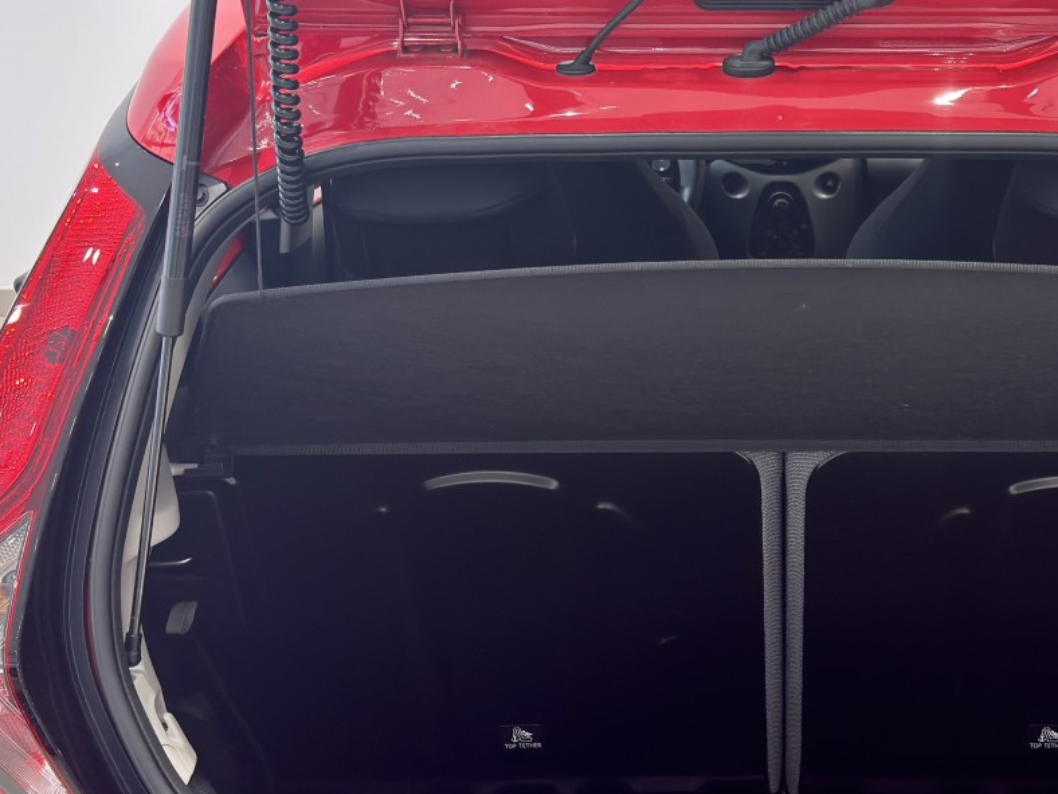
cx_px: 784
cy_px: 369
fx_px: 1956
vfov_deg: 22.9
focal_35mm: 64
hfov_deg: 29.8
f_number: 1.78
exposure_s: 1/50
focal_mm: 6.76
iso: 80
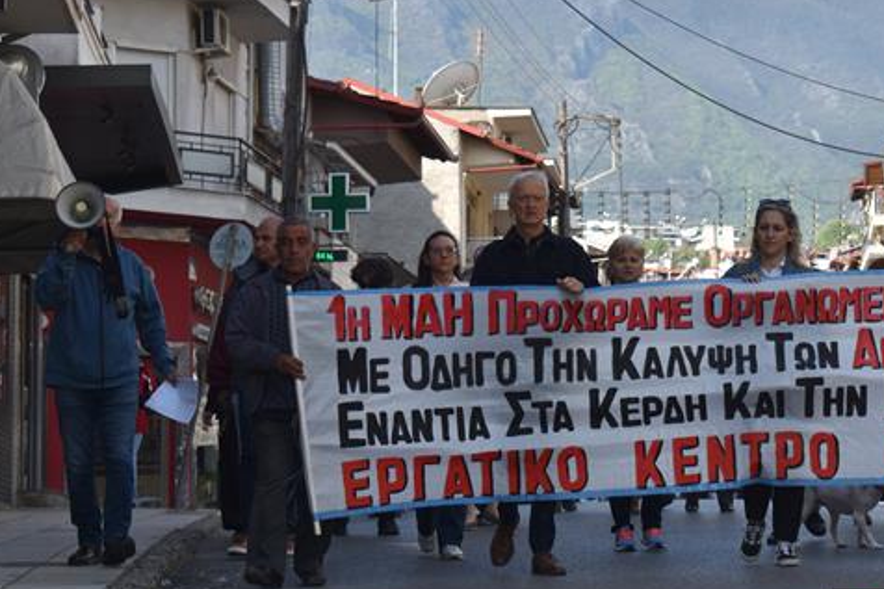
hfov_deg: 15.5
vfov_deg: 10.5
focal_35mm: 131
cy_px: 246
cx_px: 730
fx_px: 3215
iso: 180
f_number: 8
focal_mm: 52
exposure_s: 1/250
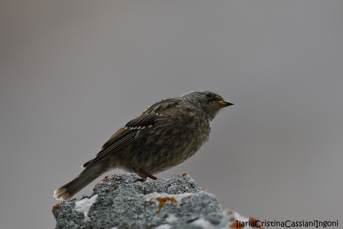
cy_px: 114
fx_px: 7622
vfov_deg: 1.7
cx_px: 172
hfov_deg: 2.6
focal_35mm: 800
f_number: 2.8
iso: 220
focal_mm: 400
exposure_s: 1/1600
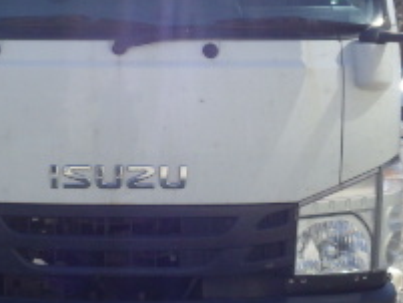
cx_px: 104
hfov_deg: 22.5
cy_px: 134
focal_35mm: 86
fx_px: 1002
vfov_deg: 17.2
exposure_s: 1/250
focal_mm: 4.8
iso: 250
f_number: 8.2
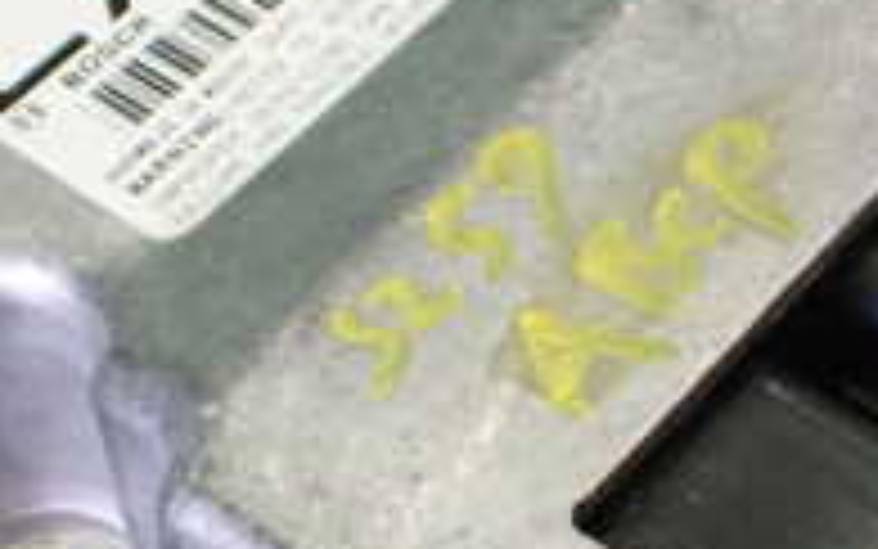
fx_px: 2346
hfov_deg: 21.2
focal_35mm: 98
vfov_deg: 13.3
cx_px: 410
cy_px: 333
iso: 800
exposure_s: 1/80
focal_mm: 5.4
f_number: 2.3
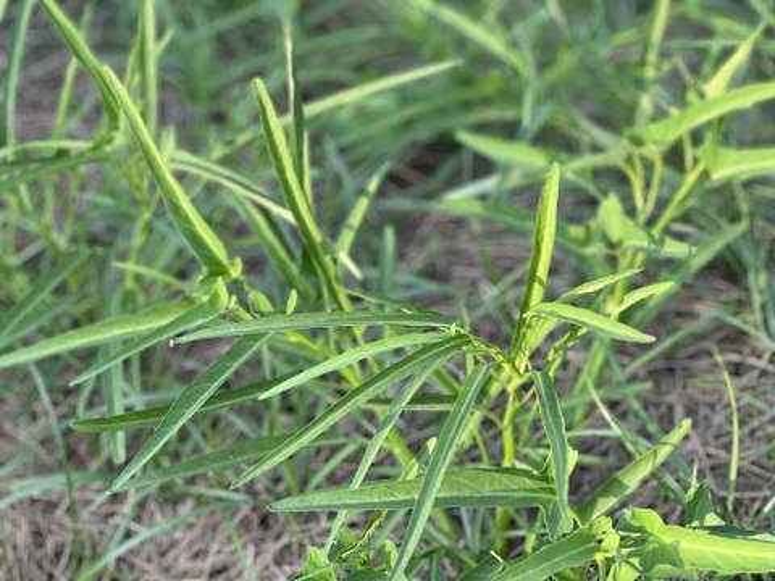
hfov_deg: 25.3
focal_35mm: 77
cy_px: 290
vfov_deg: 19.1
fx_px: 1724
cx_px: 388
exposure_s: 1/121
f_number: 2.8
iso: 40
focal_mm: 9
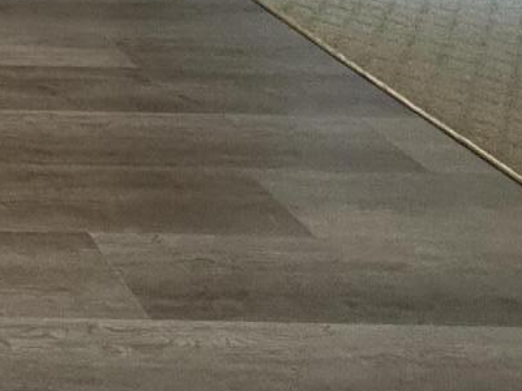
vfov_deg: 16.4
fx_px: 1056
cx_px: -369
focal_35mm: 70
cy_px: -374
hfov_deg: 20.9
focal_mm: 2.22
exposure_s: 1/60
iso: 400
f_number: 2.2
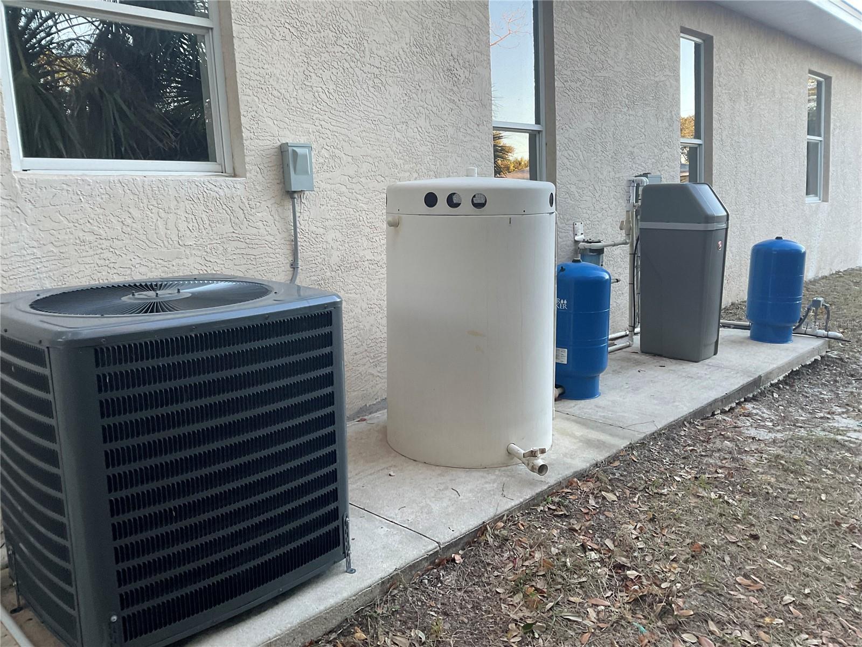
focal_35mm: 29
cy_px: 324
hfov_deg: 61.7
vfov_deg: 48.2
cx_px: 431
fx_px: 722
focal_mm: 3
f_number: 1.8
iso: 64
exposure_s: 1/118
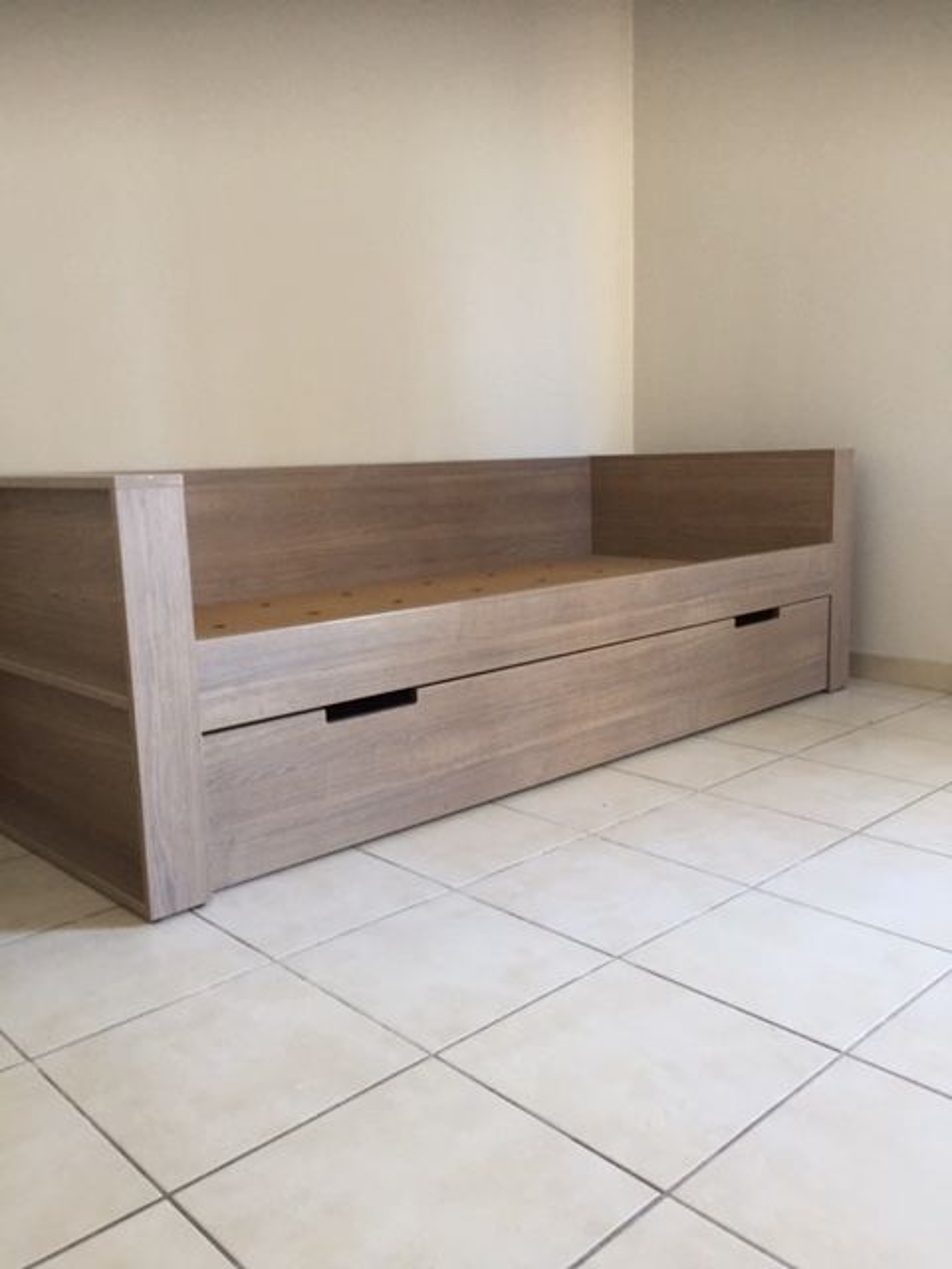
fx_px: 1063
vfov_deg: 61.7
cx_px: 476
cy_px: 634
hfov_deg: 48.2
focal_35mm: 29
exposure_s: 1/33
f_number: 2.2
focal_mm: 4.15
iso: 125
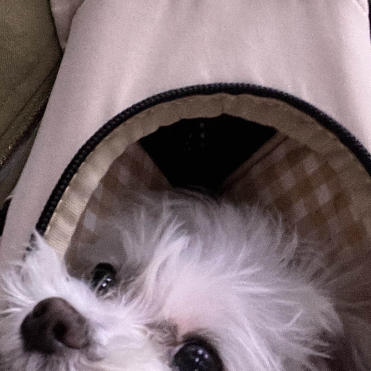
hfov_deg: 36.0
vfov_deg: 36.1
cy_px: 185
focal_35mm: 47
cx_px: 159
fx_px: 570
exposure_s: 1/20
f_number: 2.2
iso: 640
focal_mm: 2.71
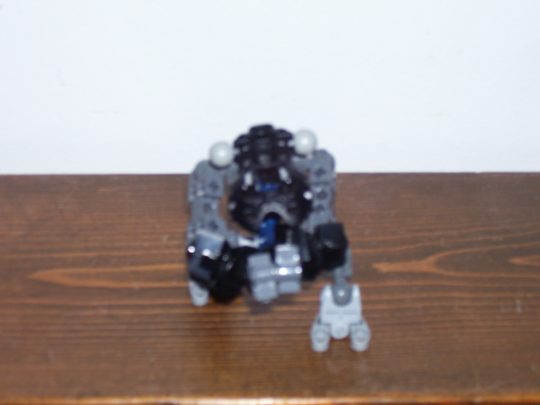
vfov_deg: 18.0
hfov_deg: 23.8
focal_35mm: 82
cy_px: 202
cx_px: 270
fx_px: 1279
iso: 125
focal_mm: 13.5
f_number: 4.1
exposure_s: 1/90
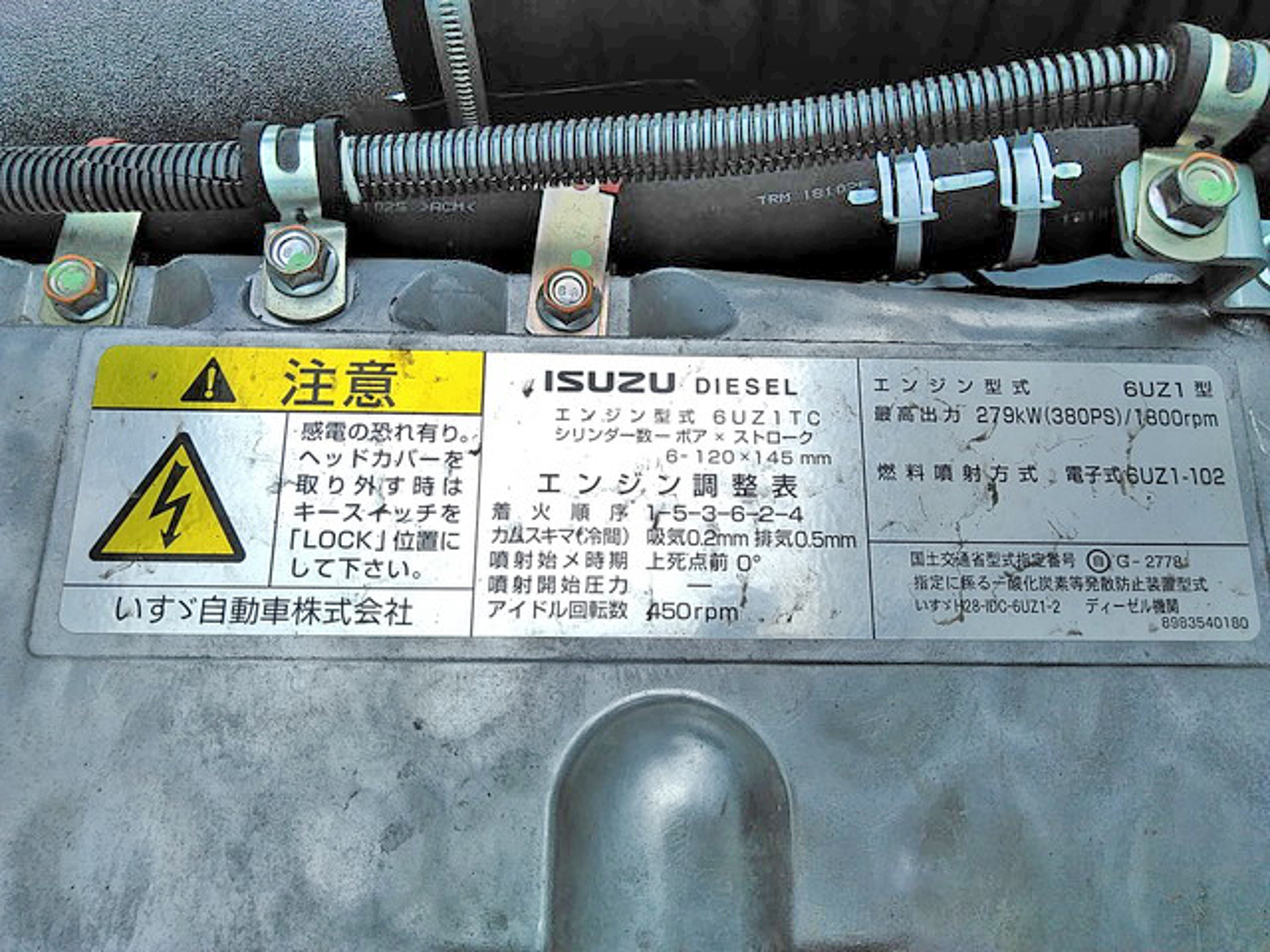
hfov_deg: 65.3
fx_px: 991
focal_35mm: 27
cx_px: 635
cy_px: 476
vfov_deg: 51.4
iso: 60
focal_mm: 3.46
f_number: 2.2
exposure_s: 1/529
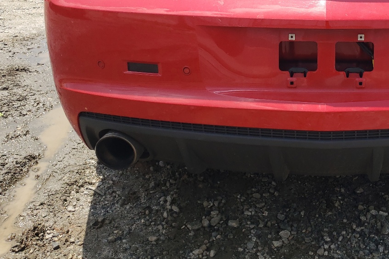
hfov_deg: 36.6
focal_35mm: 51
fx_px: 551
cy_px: 40
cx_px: 345
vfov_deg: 25.9
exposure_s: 1/2000
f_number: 1.5
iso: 50
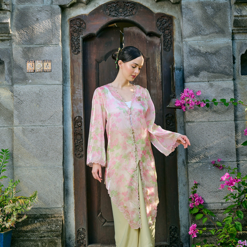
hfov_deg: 24.0
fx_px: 581
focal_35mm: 72
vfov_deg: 24.0
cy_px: 141
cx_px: 123
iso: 160
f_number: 7.1
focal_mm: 56
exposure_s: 1/160
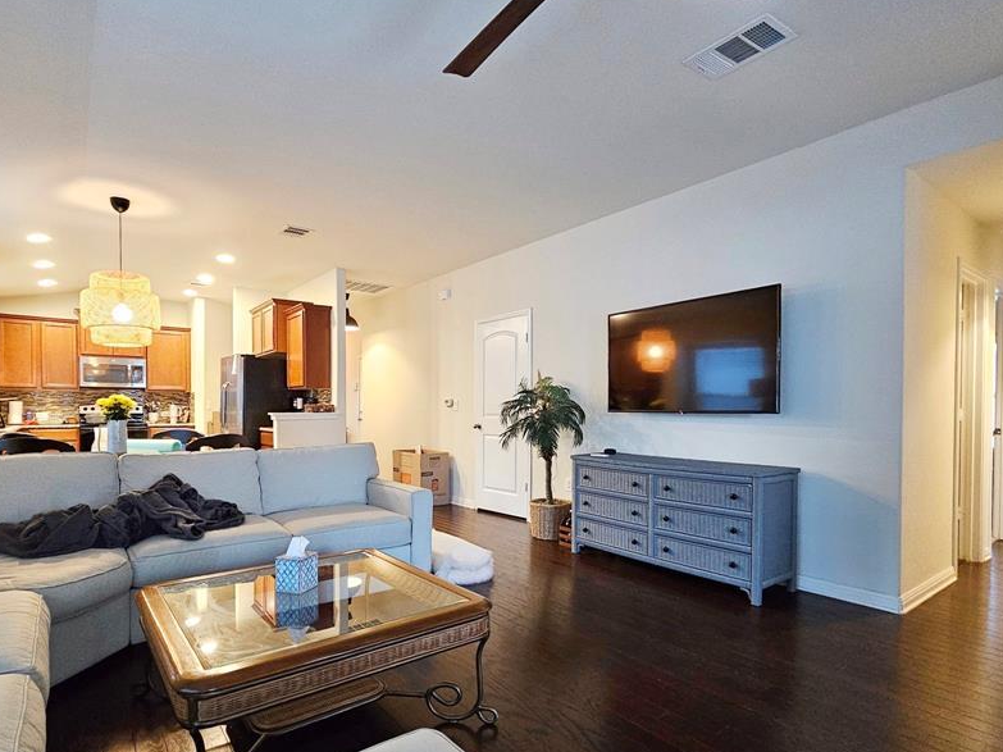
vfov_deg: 74.6
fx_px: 493
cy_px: 351
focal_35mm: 17
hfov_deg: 91.0
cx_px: 478
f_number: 2.2
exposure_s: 1/30
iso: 640
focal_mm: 2.2
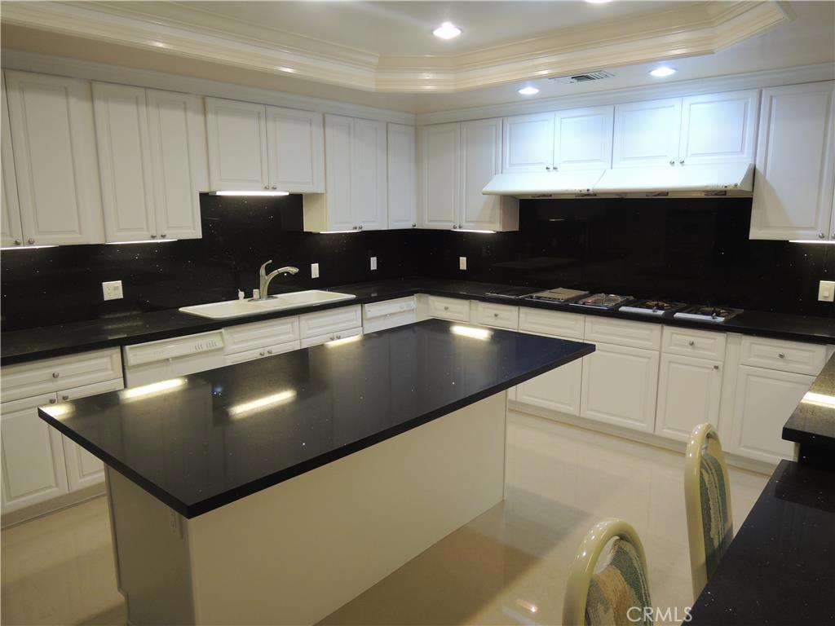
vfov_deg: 56.8
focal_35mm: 24
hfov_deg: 71.6
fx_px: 579
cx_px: 418
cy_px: 313
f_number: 2.8
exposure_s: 1/30
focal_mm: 4.3
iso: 200
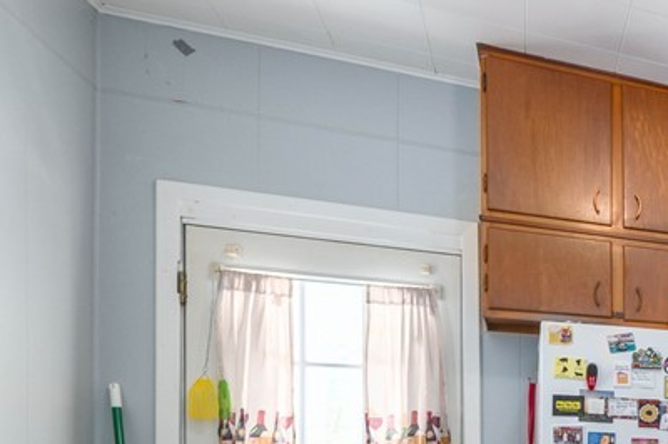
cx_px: 849
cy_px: 467
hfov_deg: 35.9
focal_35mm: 38
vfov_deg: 31.7
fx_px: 705
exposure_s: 1/60
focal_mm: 14
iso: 200
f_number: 9
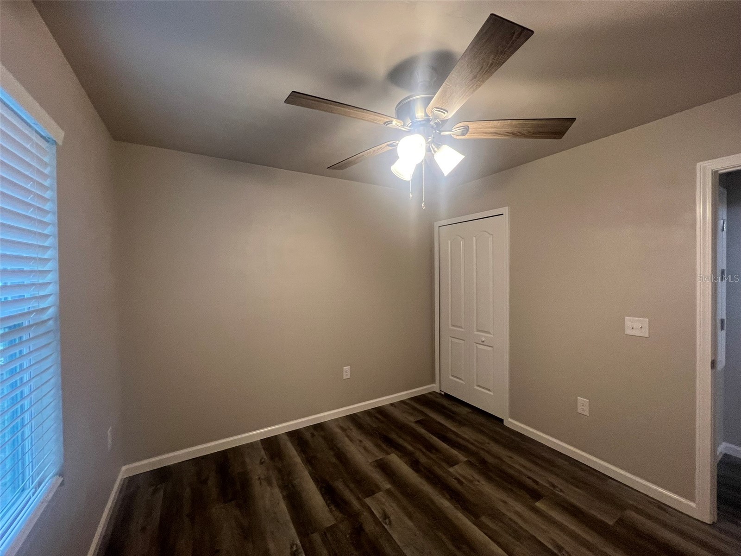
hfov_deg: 106.2
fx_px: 278
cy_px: 278
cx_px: 370
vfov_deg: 89.9
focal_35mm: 13
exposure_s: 1/60
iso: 160
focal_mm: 1.57
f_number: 1.8
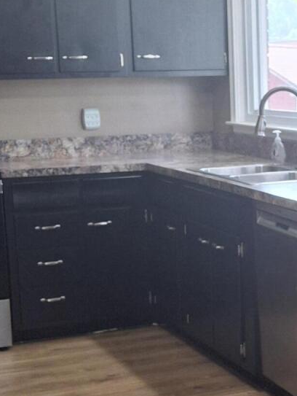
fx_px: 1051
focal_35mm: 92
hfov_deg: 15.8
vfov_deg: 21.2
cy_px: 255
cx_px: 297
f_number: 1.8
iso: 200
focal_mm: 4.69
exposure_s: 1/100
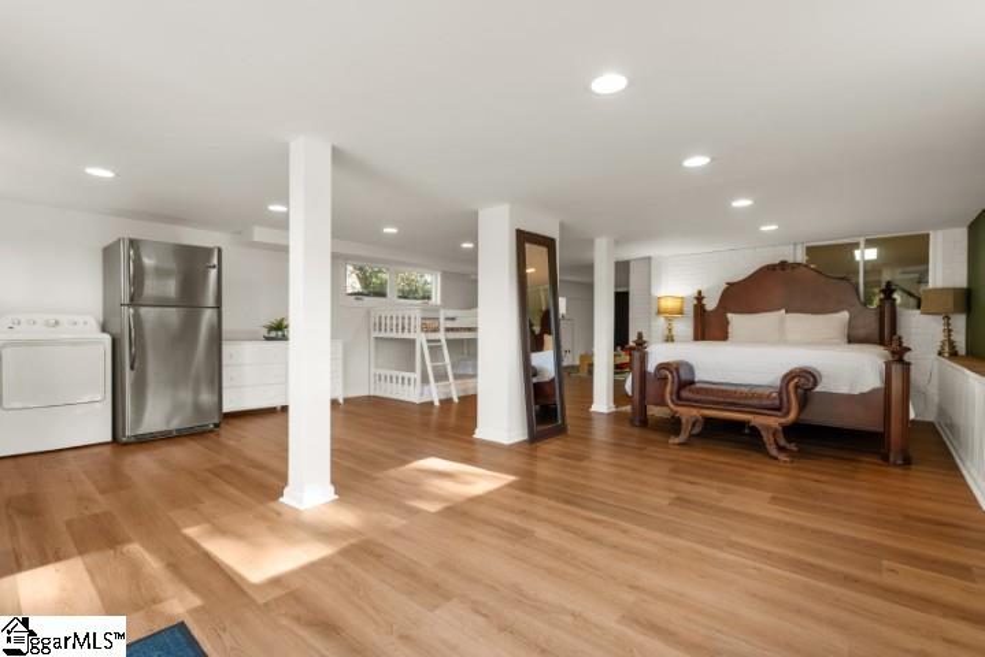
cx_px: 492
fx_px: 438
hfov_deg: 96.7
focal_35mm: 16
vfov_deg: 73.8
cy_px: 328
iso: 200
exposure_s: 1/4
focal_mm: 16
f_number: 8
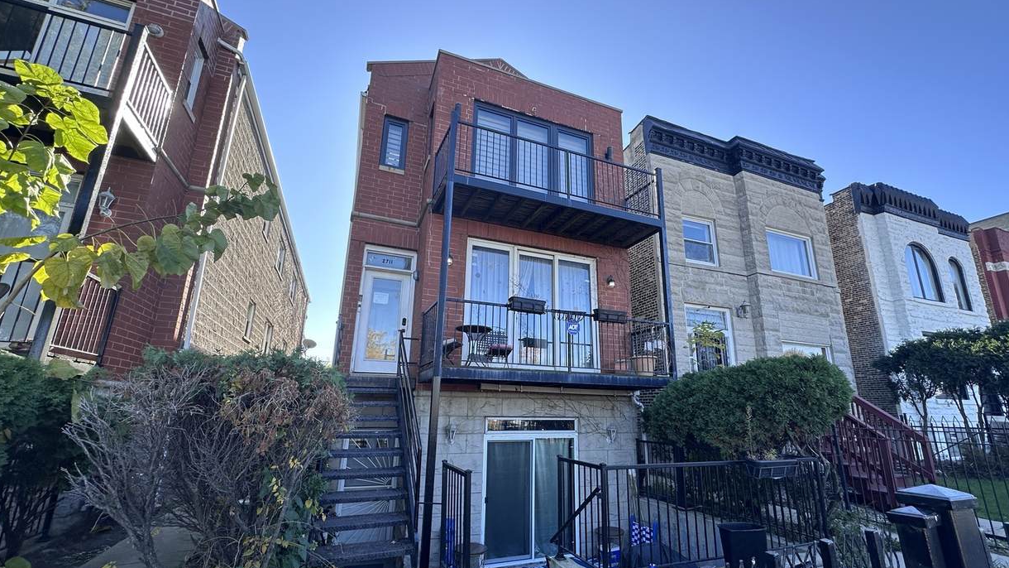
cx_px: 521
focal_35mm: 16
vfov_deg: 67.0
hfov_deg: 99.3
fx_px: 428
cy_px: 301
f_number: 2.2
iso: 40
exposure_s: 1/321
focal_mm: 2.22
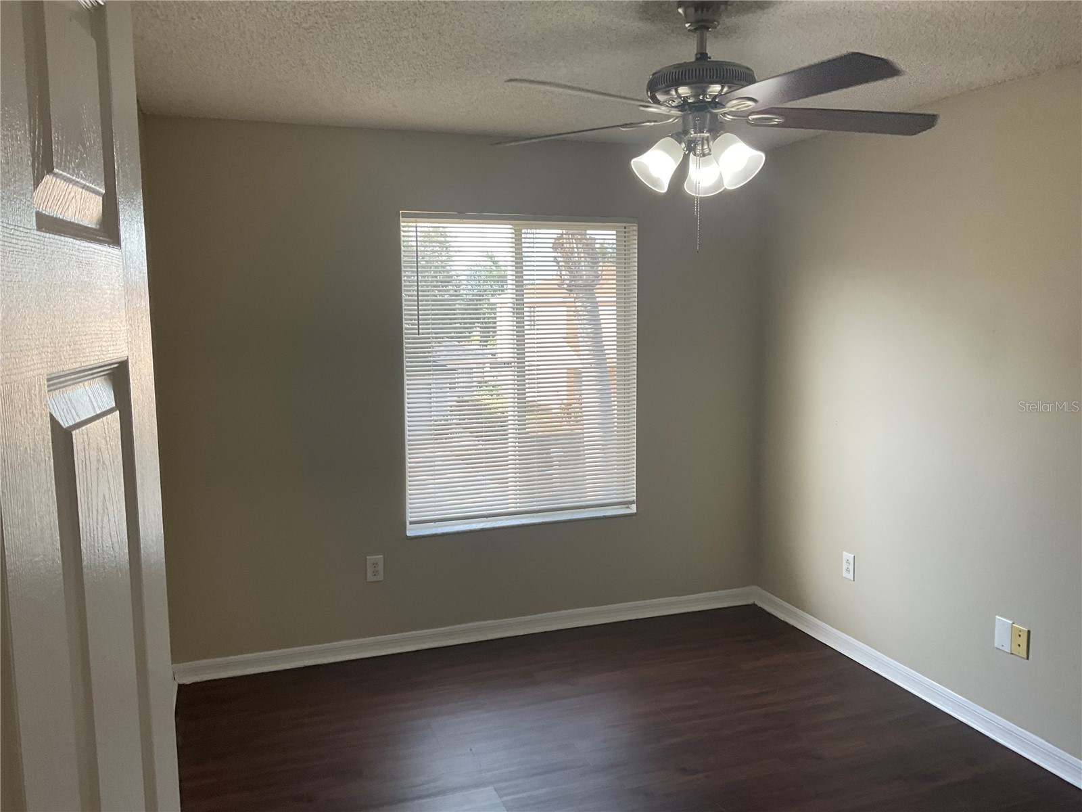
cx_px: 541
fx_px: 906
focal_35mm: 29
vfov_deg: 48.2
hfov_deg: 61.7
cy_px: 406
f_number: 1.8
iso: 40
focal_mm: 3
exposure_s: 1/120
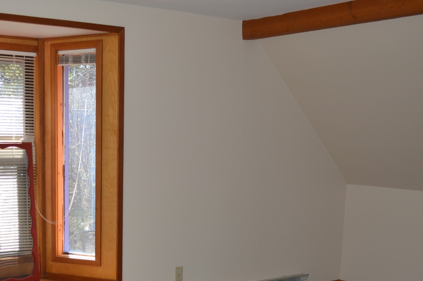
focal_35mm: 52
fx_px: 610
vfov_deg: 25.5
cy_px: 224
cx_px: 132
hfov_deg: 37.7
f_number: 4
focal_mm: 20
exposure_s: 1/125
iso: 110
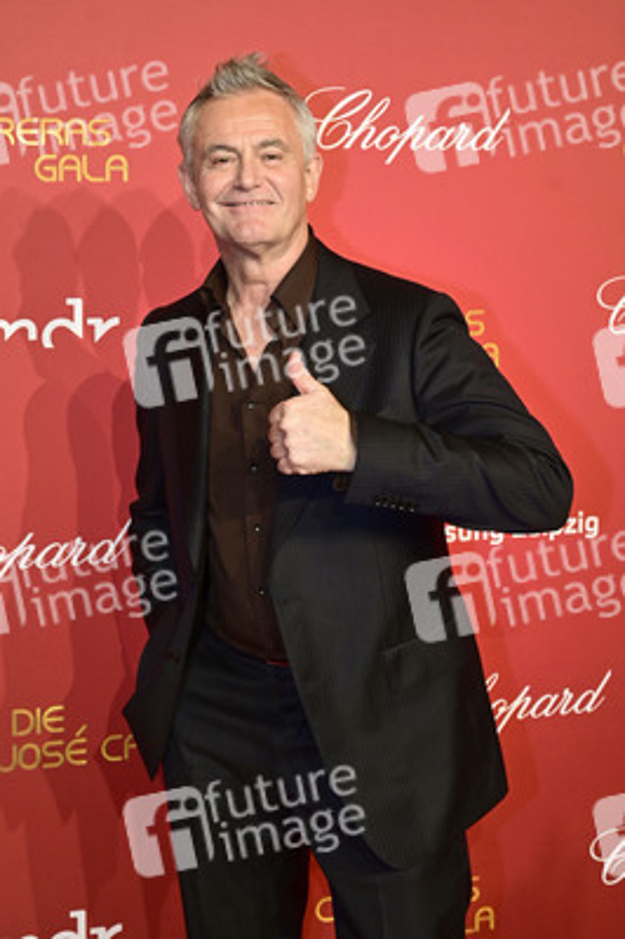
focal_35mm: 47
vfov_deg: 41.9
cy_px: 470
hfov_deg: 28.6
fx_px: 1226
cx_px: 312
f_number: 6.3
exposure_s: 1/160
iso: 1600
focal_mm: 47
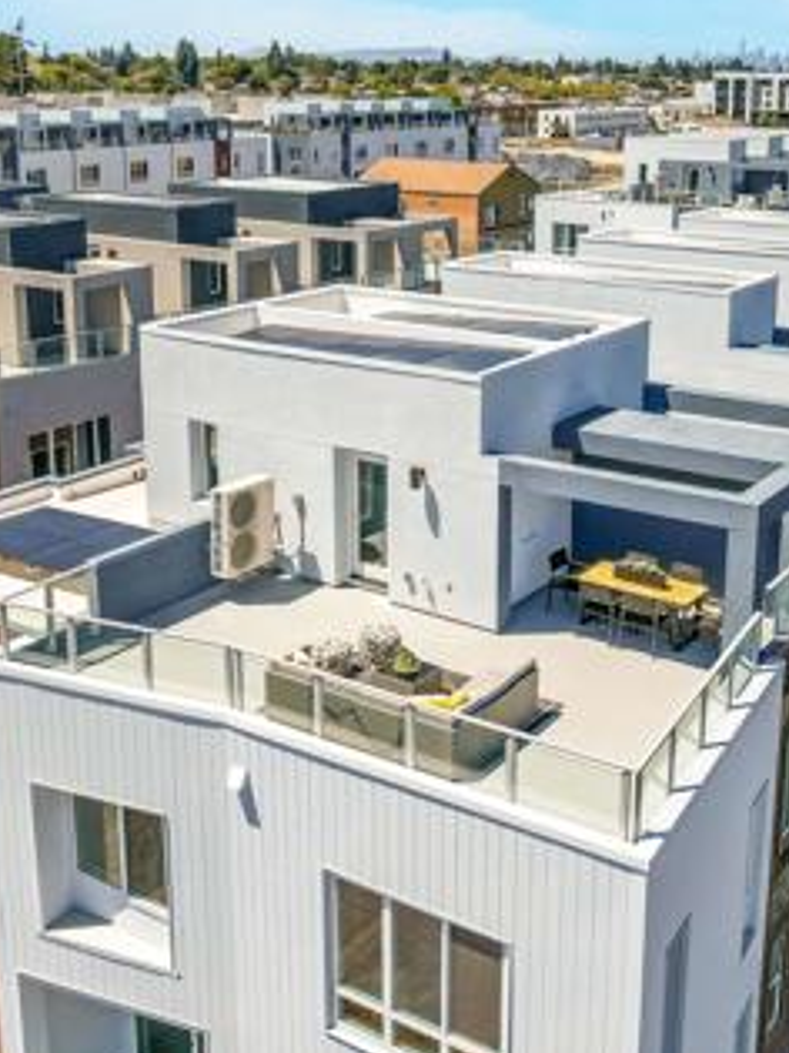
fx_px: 1308
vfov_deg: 43.4
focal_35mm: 43
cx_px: 451
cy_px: 369
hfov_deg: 33.5
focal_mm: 8.38
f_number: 2.8
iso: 120
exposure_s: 1/2500
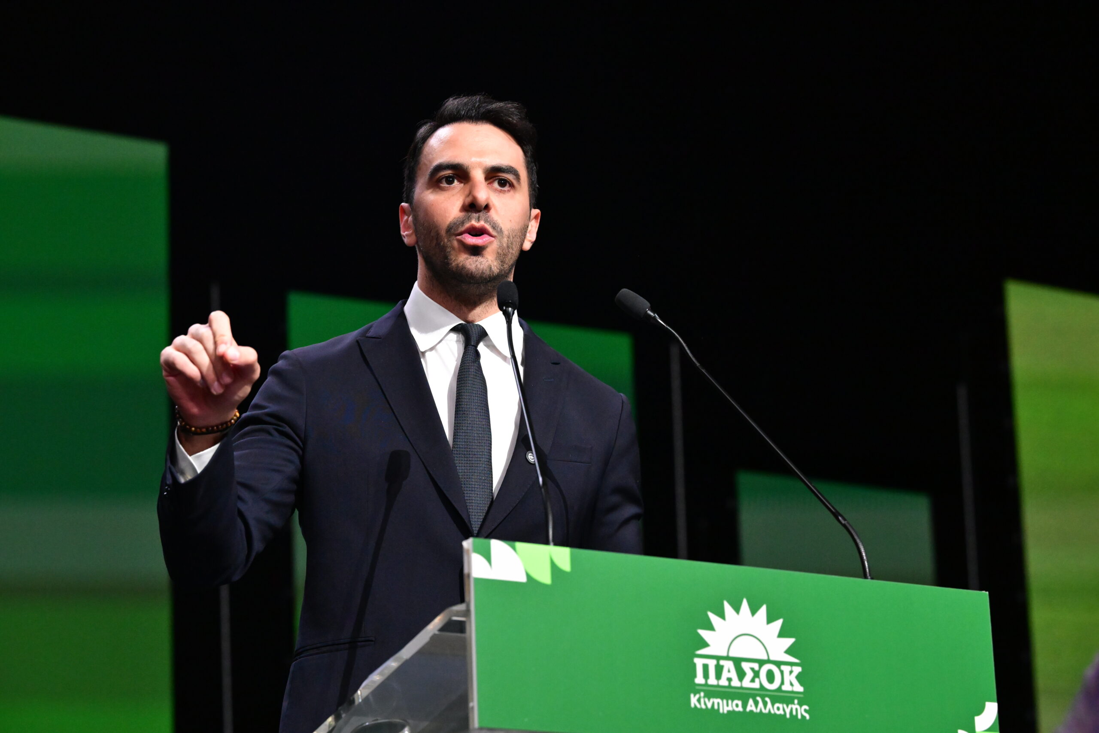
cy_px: 366
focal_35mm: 101
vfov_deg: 13.6
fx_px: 3083
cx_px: 550
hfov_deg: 20.2
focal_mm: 101
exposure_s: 1/400
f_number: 5
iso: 8000
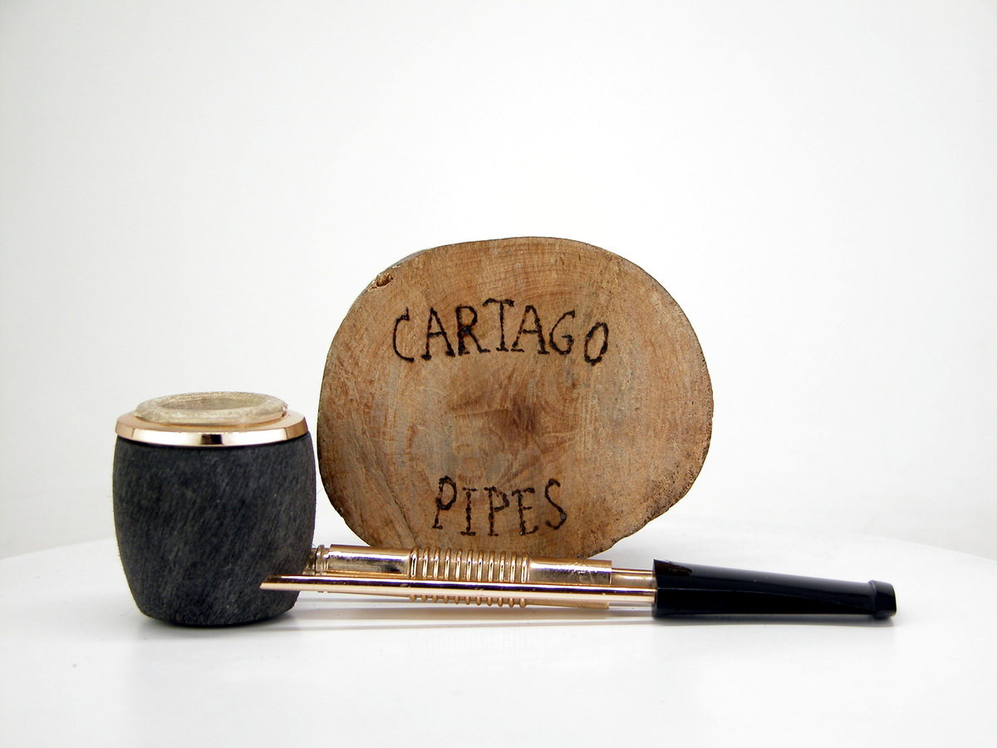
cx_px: 498
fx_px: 2333
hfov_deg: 24.1
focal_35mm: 81
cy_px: 374
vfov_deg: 18.2
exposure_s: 1/87.4
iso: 100
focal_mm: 21
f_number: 3.5
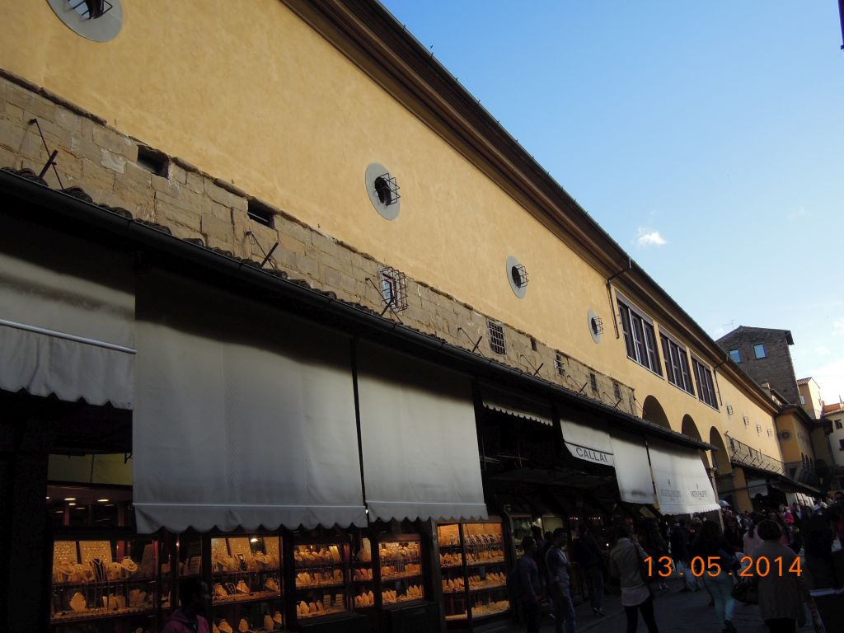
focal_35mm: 31
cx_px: 422
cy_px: 316
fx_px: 756
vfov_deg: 45.4
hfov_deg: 58.4
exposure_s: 1/1250
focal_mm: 5.5
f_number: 3
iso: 160
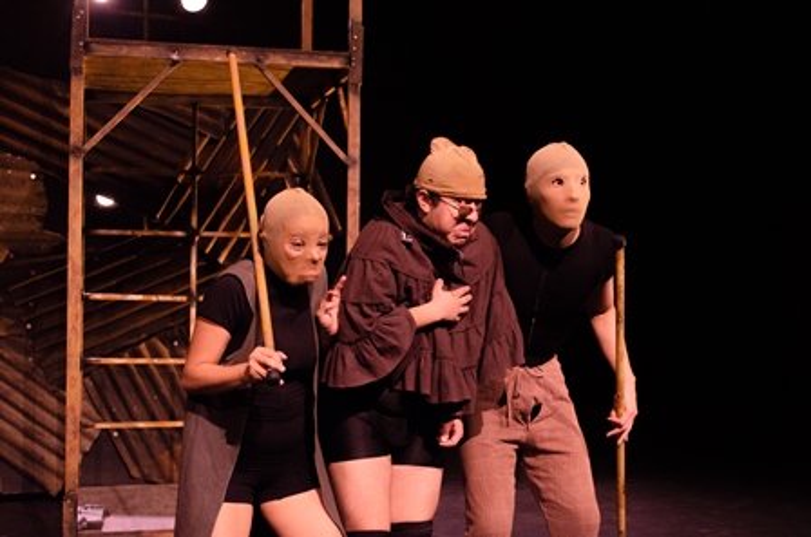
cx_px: 406
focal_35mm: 52
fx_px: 1181
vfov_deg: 25.7
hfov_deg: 37.9
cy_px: 268
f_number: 5
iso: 1000
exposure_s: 1/20
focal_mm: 35
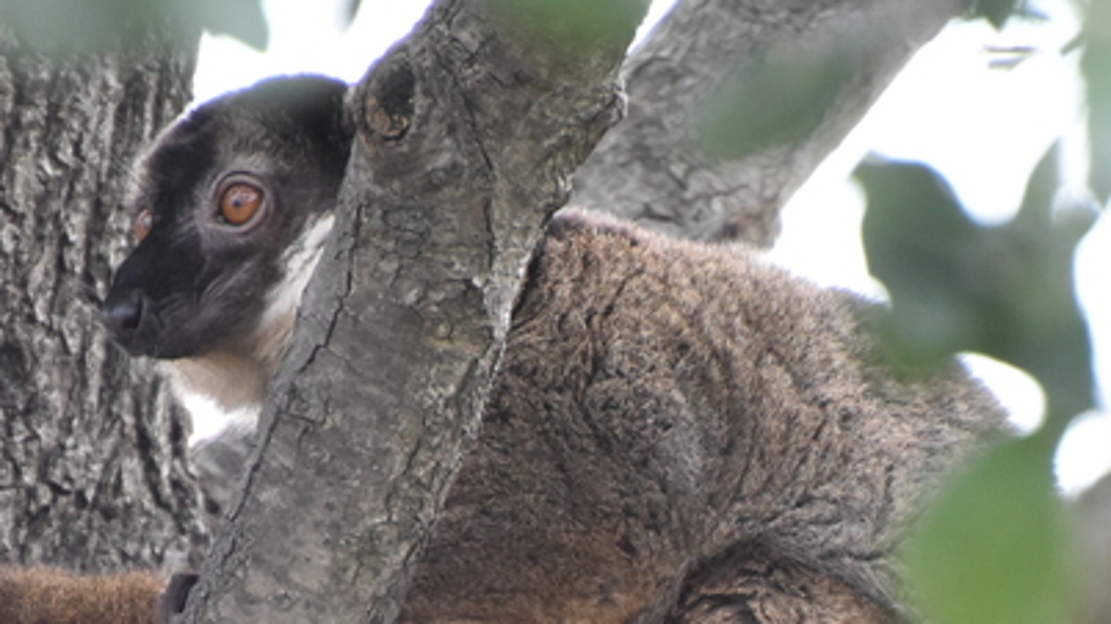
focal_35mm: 1002
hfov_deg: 2.2
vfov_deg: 1.2
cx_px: 533
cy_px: 815
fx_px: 29514
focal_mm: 300
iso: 3200
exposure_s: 1/640
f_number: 5.6
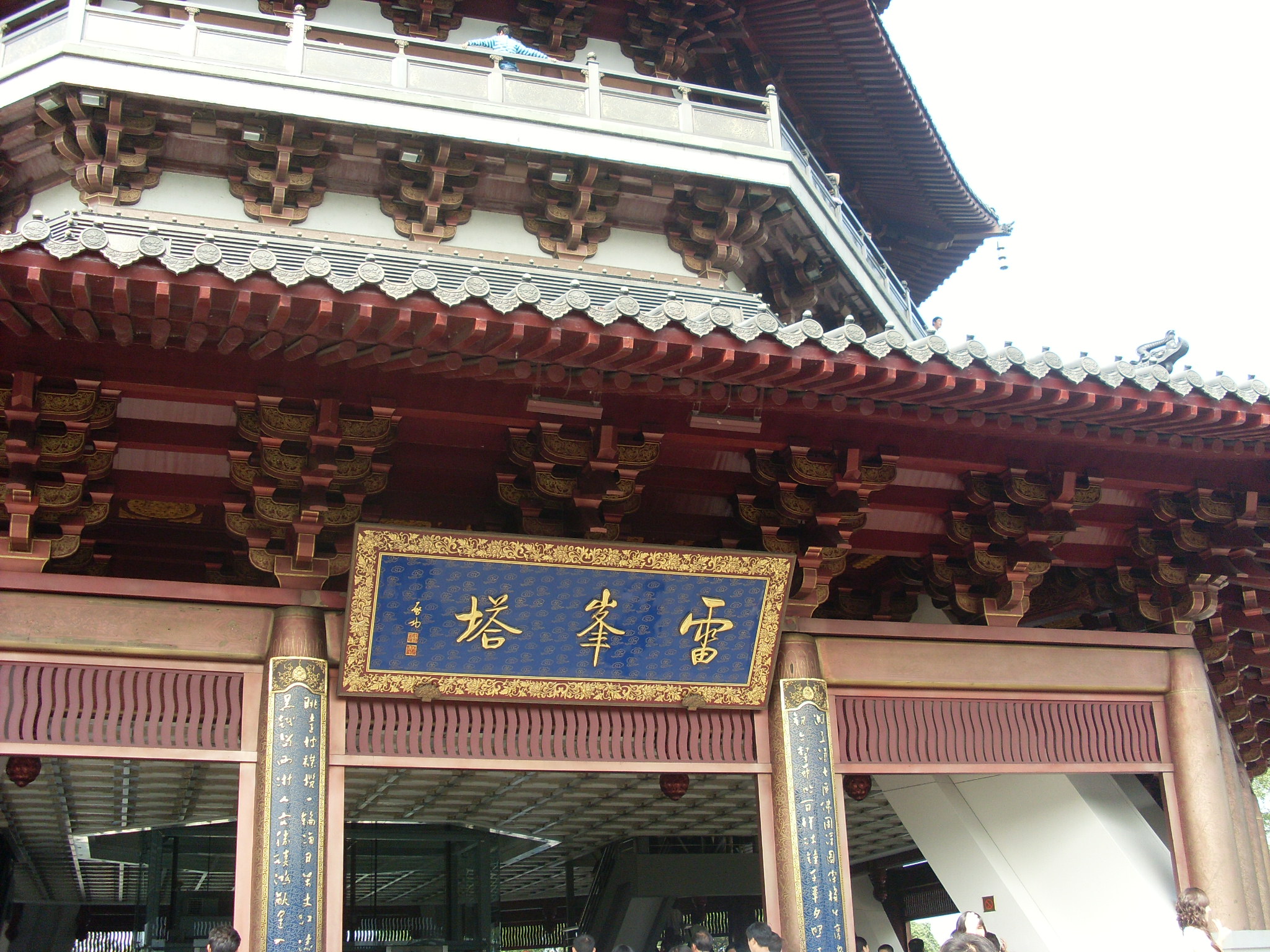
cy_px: 476
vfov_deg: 37.7
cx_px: 635
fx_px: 1394
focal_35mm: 38
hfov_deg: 49.0
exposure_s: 1/250
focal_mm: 6.3
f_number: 3
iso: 80
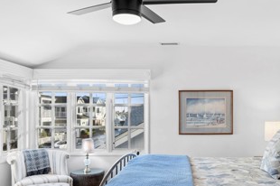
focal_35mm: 33
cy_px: 110
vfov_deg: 39.7
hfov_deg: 57.3
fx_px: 256
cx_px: 143
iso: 200
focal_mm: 16
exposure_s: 1/10
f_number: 8
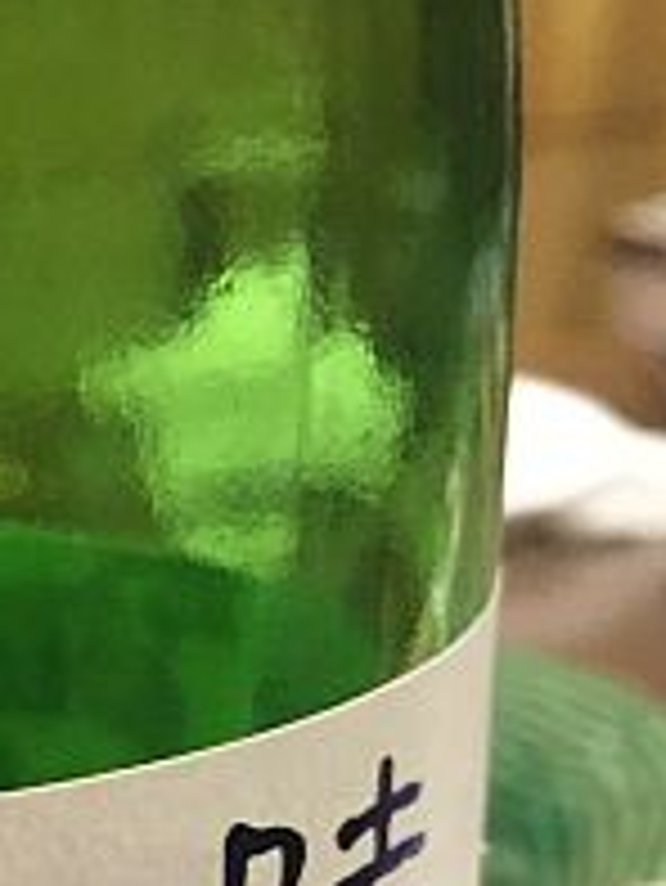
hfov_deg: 14.1
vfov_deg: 18.8
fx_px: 2511
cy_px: 1095
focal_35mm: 98
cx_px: -351
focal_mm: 4.15
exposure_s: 1/15
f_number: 2.2
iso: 125
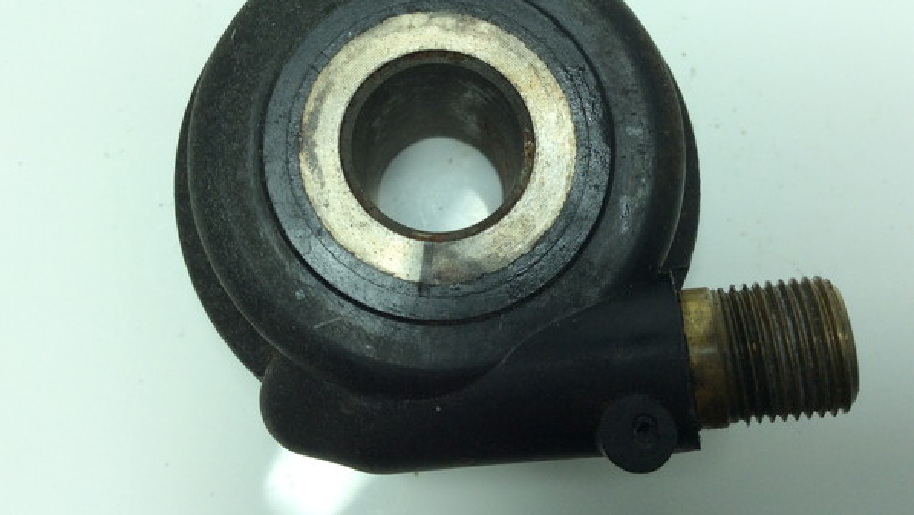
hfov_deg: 56.6
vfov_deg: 33.6
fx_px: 848
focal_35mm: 35
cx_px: 456
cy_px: 198
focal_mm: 3.3
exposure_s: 1/298
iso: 32
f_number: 2.4
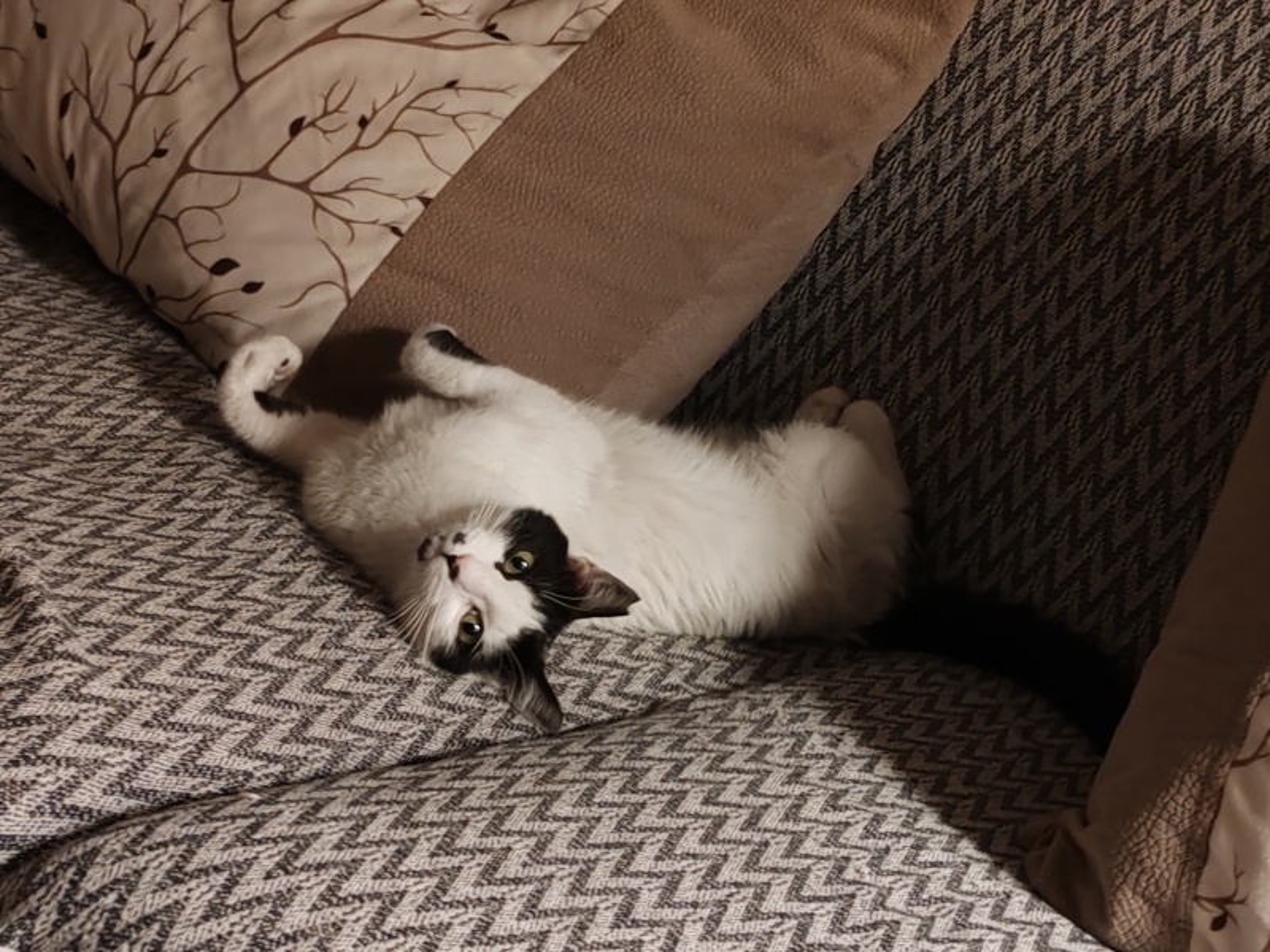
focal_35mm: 54
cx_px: 635
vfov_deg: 27.0
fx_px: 1981
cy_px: 476
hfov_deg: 35.5
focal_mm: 6.12
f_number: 1.9
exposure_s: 1/25
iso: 6400
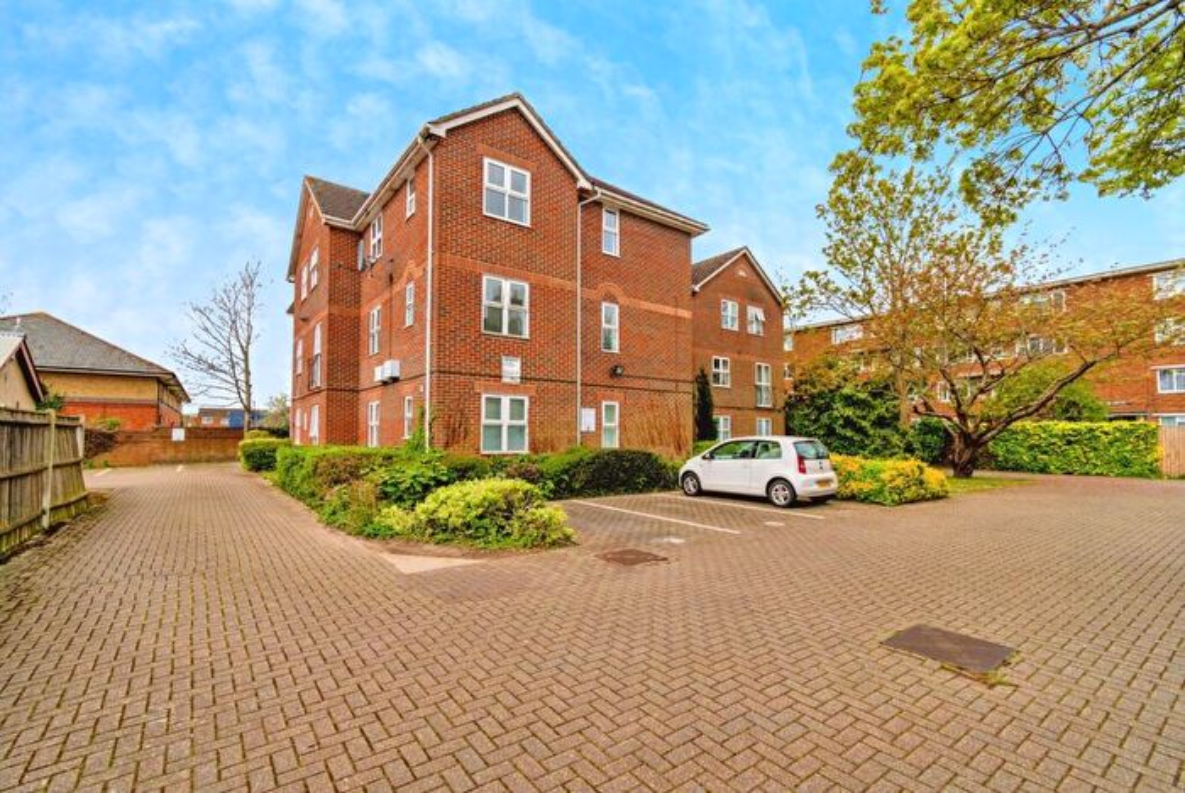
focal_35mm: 15
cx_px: 592
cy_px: 396
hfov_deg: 100.3
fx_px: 494
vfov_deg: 77.4
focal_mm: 10
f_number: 7.1
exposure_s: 1/1000
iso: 250
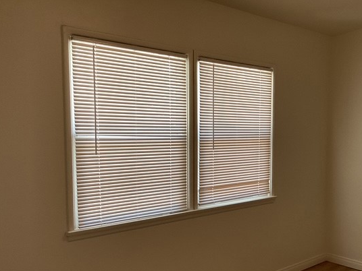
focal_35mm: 37
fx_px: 387
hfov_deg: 50.0
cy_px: 161
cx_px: 207
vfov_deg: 38.5
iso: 64
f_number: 2.4
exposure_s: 1/60
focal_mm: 3.3
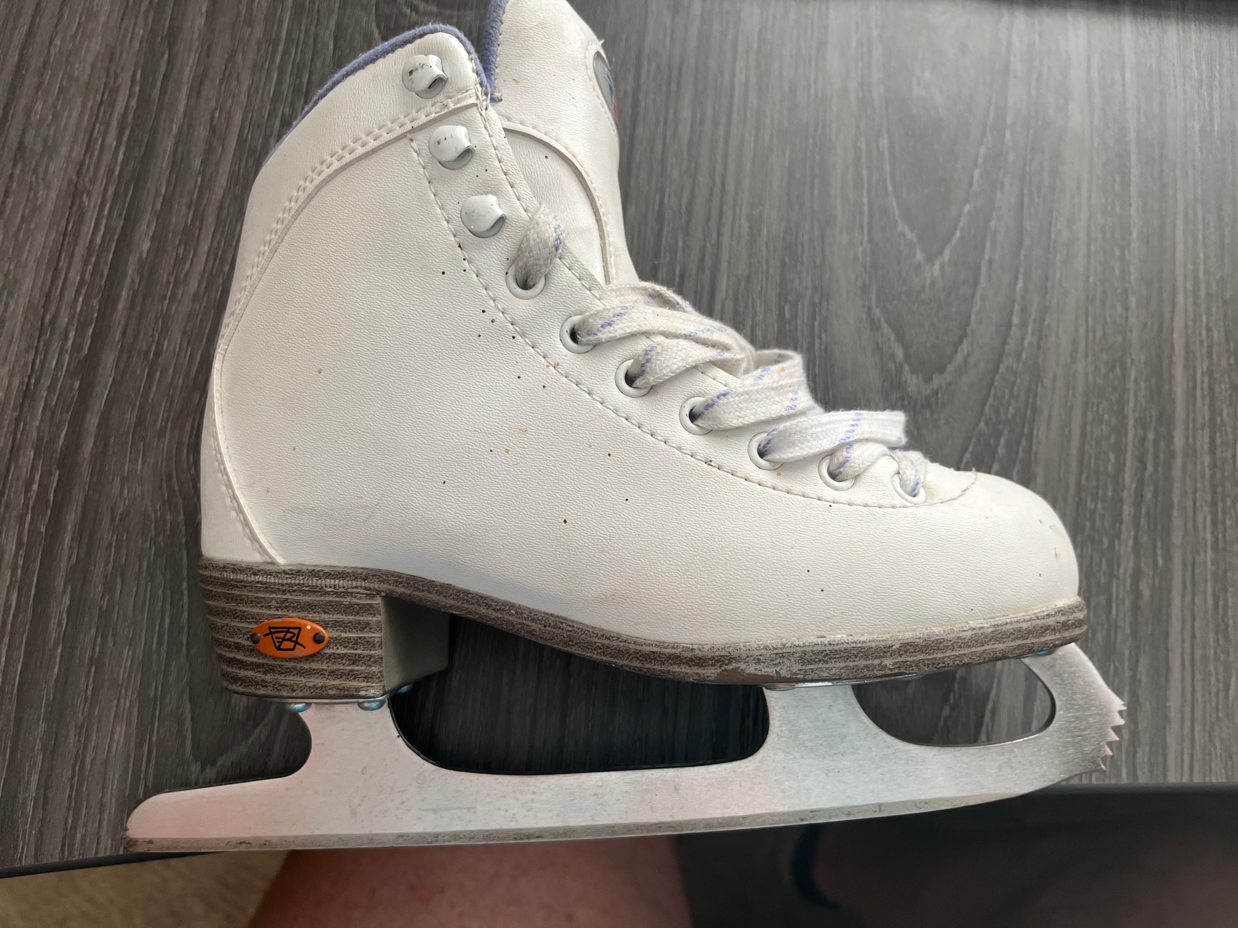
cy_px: 464
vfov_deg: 53.1
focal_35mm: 26
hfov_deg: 67.3
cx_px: 619
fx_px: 930
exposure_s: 1/120
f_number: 1.6
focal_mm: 5.1
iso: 80
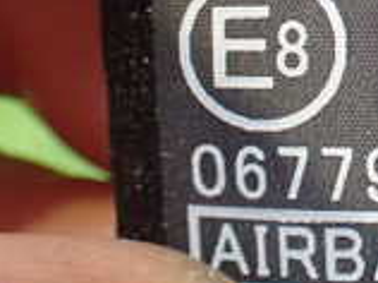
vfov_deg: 12.6
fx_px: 1243
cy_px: -82
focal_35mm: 114
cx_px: 522
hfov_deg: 16.2
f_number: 2.3
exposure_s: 1/30
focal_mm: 5.4
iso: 800
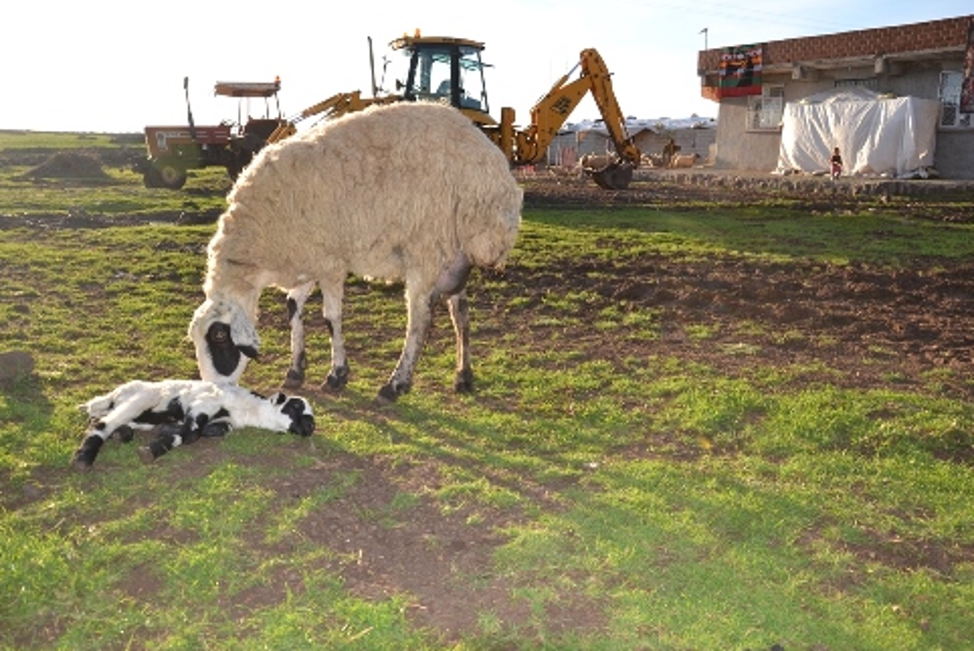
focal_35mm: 28
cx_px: 477
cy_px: 317
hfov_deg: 65.4
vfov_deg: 46.5
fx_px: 758
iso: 100
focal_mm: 18
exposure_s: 1/200
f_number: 4.5
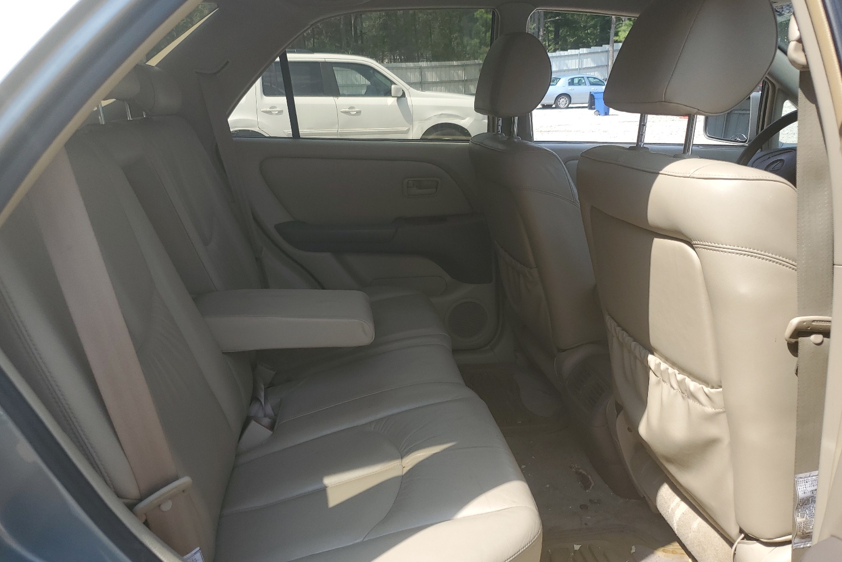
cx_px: 426
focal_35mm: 28
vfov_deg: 46.4
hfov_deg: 65.5
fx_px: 655
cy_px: 273
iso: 50
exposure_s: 1/1429
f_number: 1.5
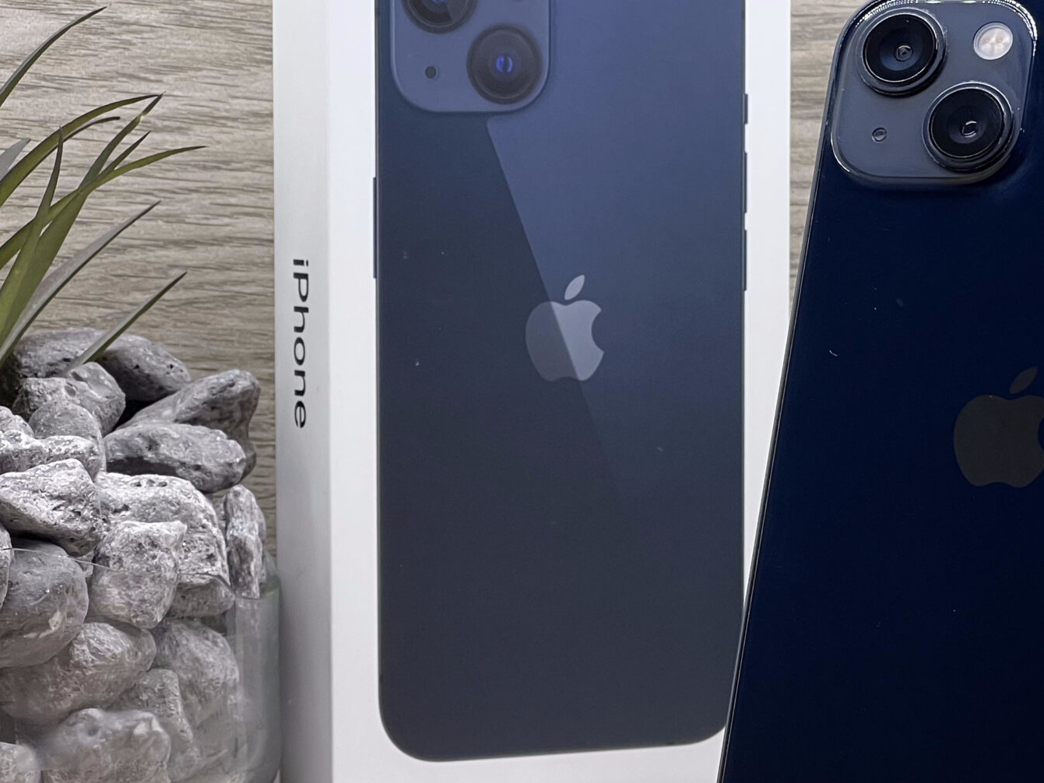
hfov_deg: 13.4
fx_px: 4434
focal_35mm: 147
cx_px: 834
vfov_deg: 10.1
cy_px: 529
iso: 100
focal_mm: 9
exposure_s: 1/100
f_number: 2.8
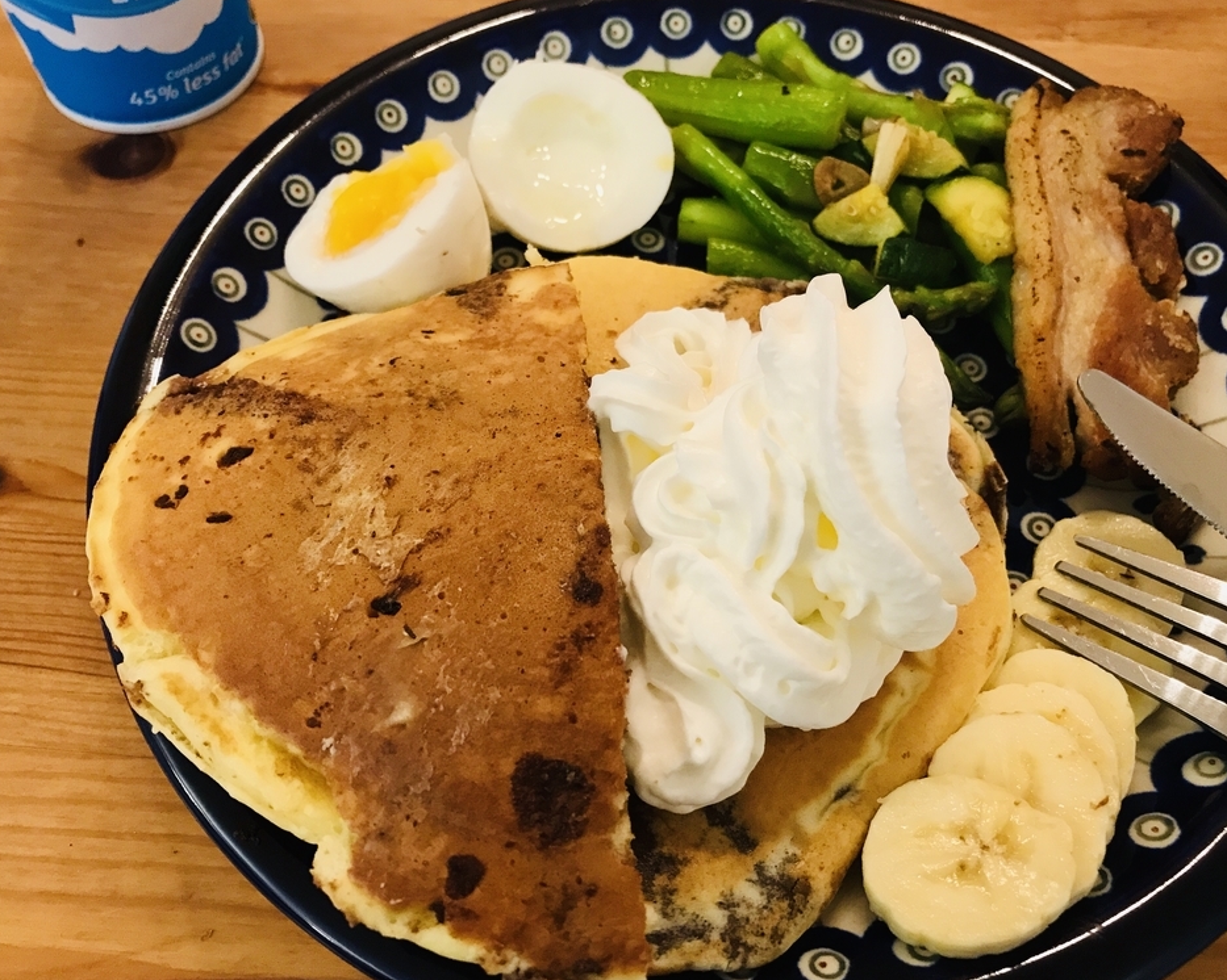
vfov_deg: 48.5
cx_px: 640
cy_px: 486
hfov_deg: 58.8
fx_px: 1089
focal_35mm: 30
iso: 64
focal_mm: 3.99
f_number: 1.8
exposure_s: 1/17
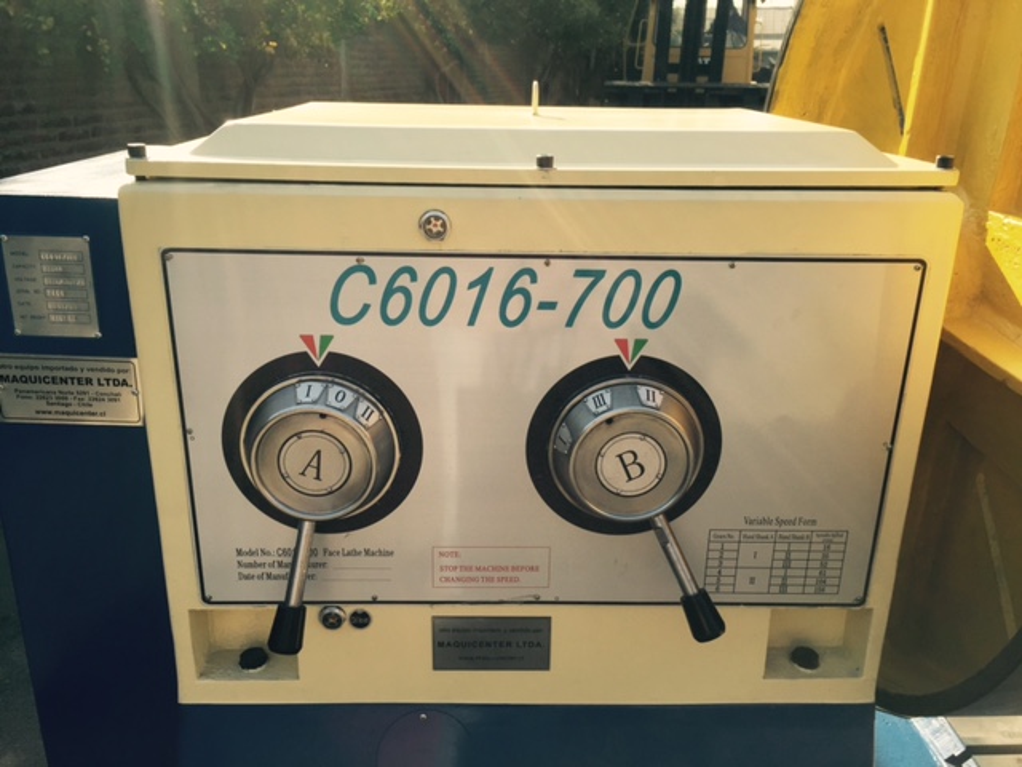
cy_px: 384
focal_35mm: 29
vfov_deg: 48.2
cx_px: 511
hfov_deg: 61.7
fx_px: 856
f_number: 2.2
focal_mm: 4.15
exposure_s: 1/648
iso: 32
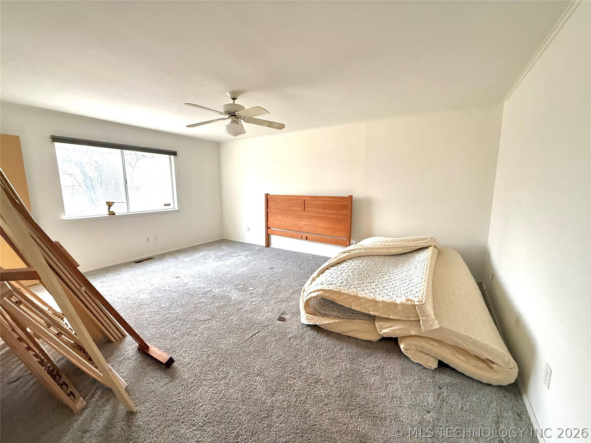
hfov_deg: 102.1
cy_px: 222
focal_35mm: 14
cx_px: 296
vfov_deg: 85.7
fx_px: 239
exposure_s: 1/120
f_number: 2.2
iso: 320
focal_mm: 2.22
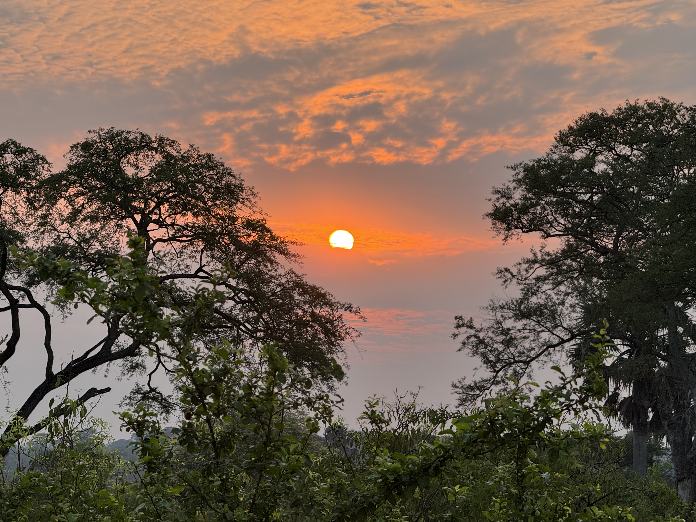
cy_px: 261
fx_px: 2413
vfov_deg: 12.3
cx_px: 348
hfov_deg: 16.4
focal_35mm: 120
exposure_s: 1/391
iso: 50
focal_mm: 15.66
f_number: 2.8
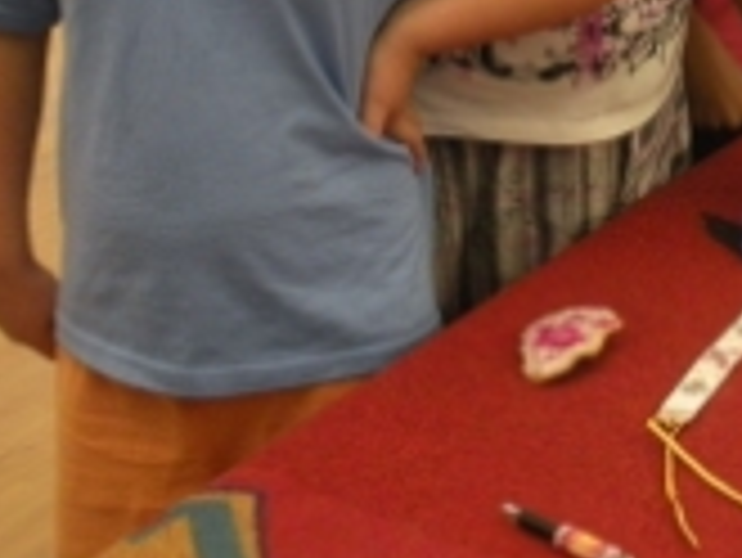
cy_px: -50
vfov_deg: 15.2
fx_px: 2038
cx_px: 657
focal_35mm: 95
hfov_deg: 20.3
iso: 400
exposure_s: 1/54.6
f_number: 3.5
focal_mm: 6.3
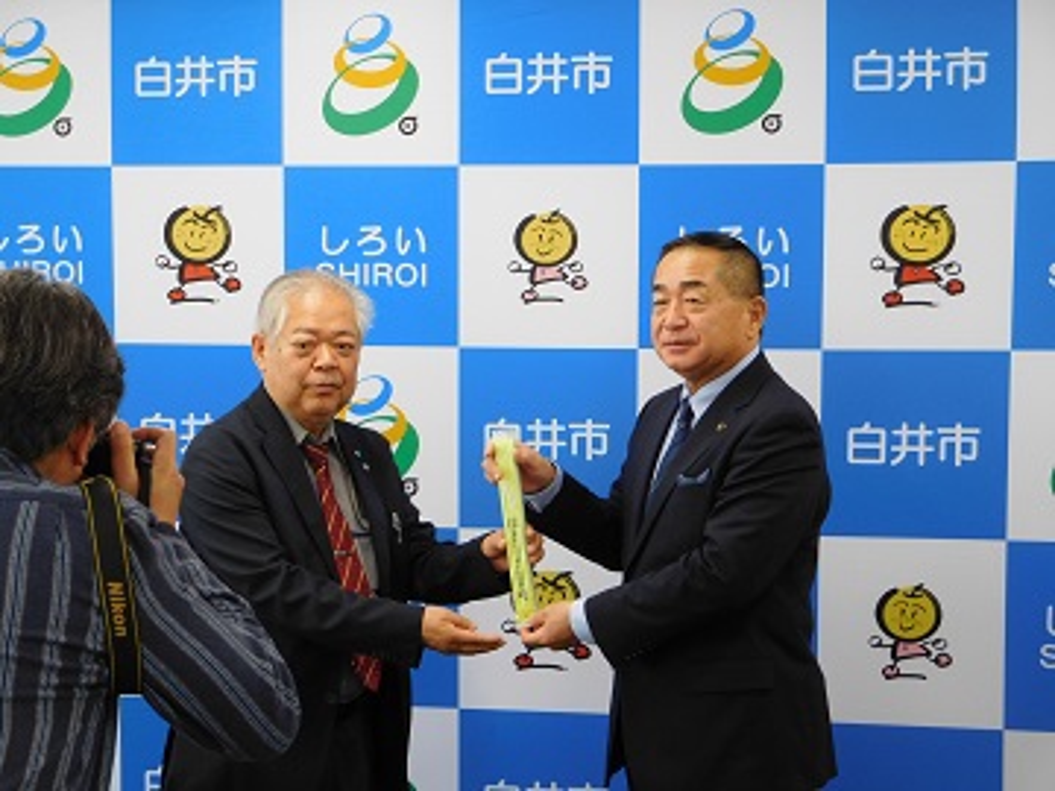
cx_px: 528
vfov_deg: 16.4
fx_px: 2743
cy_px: 396
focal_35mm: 90
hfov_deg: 21.8
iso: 320
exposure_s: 1/30
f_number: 4.7
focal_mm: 16.1
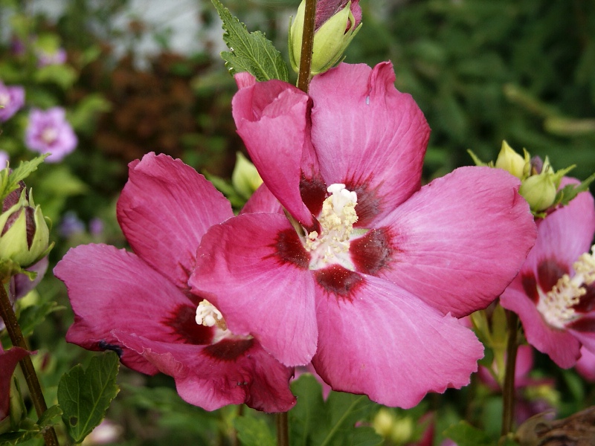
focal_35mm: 78
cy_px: 223
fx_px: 1341
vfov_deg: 18.9
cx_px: 298
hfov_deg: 25.0
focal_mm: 15.51
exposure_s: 1/250
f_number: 3.6
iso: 64
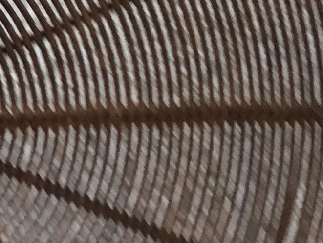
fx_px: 1428
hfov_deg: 11.5
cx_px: -340
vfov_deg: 9.7
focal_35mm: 153
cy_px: 30
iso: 25
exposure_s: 1/100
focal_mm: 3.3
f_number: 2.4
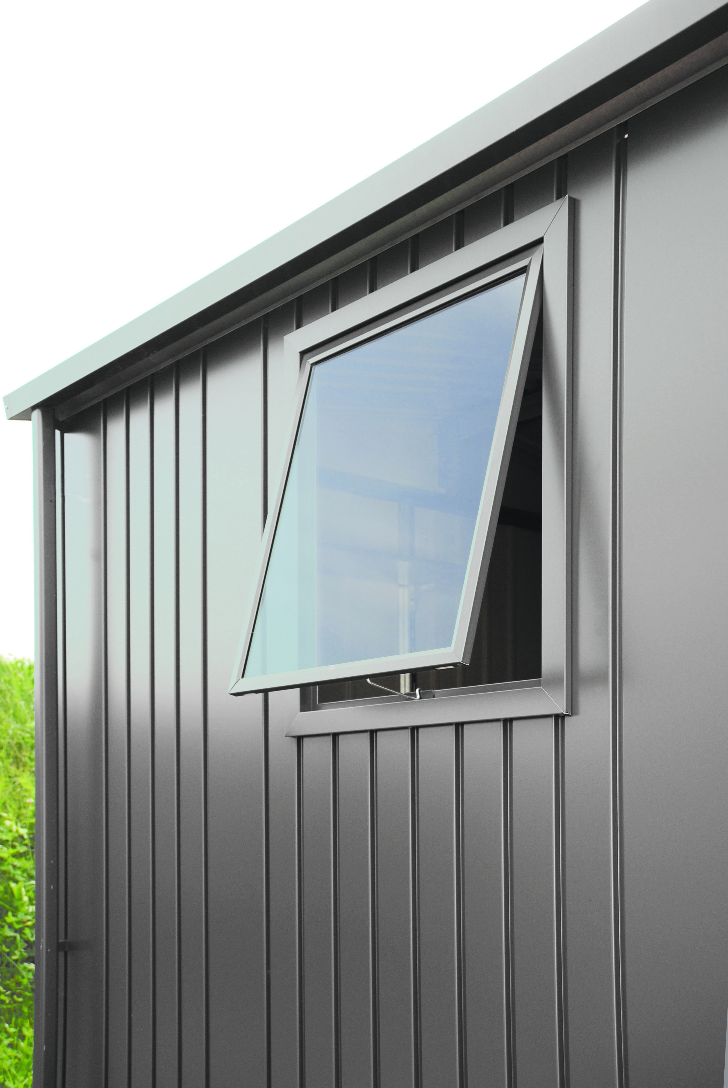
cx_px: 364
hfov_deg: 32.0
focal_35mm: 42
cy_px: 544
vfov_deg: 46.3
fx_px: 1270
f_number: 5.6
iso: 160
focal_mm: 28
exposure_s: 1/125
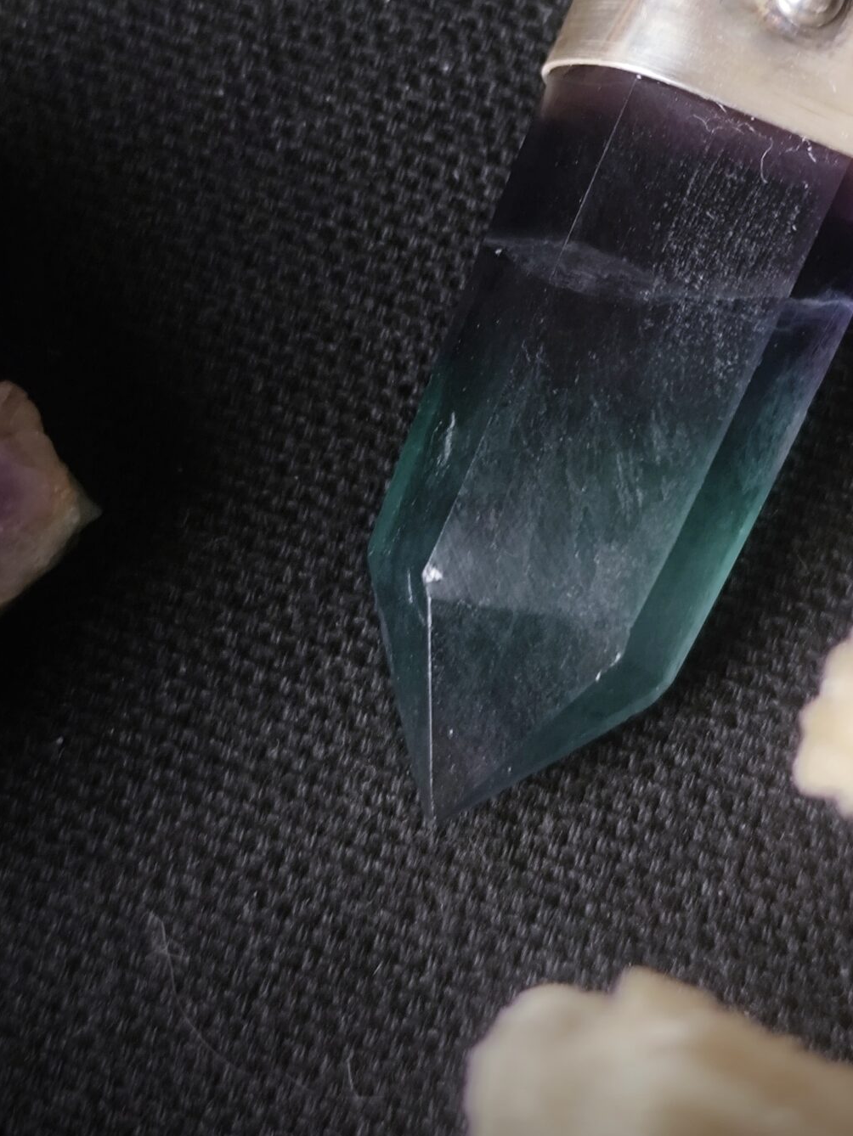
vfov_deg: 21.8
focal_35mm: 88
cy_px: 121
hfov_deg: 16.7
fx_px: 2890
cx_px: 663
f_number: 1.65
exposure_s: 1/25
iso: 200
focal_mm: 6.19
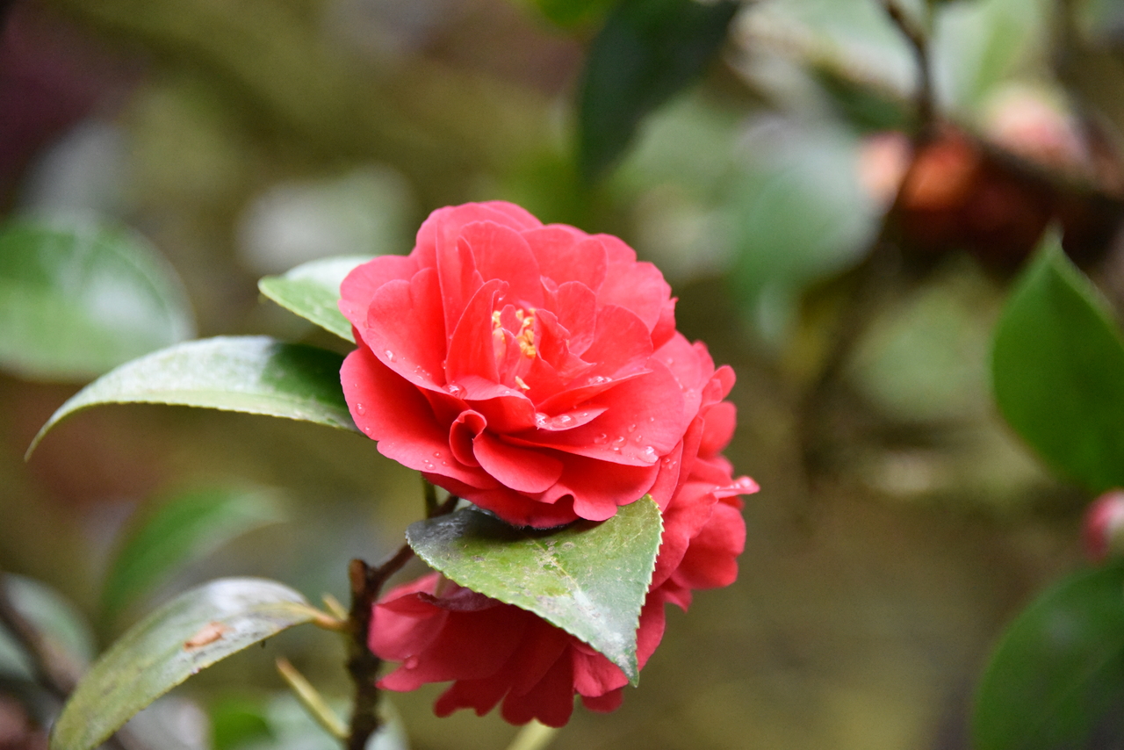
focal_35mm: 300
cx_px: 562
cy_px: 375
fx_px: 9368
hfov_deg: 6.9
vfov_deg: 4.6
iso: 7200
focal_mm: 300
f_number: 5.6
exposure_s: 1/640
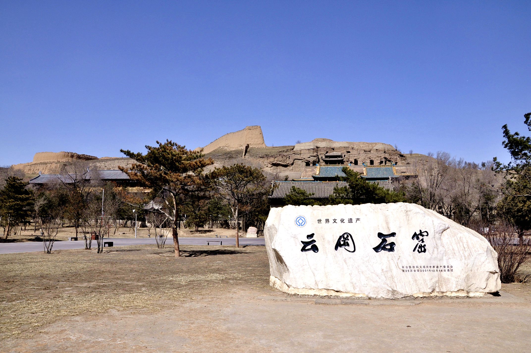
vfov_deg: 47.8
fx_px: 398
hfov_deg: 67.4
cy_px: 176
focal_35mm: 27
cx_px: 266
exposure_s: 1/500
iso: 250
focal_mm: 18
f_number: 11
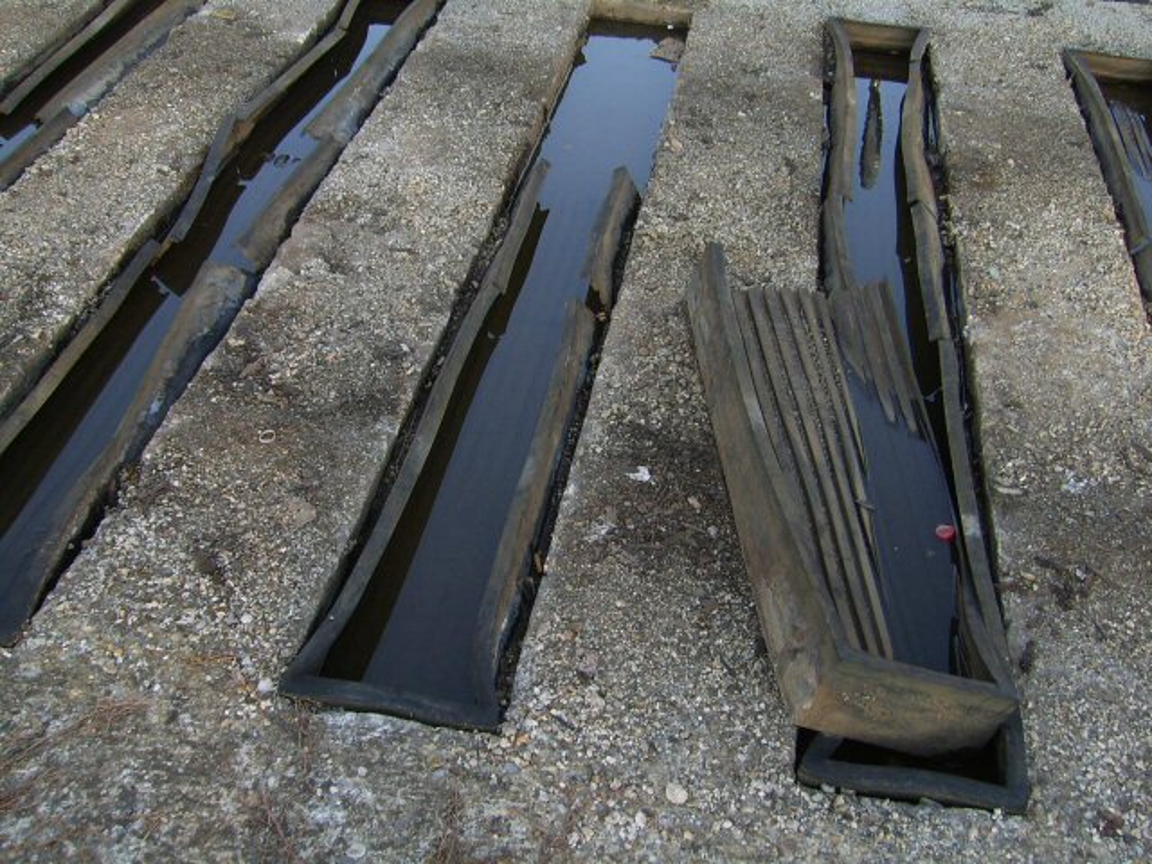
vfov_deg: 37.7
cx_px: 576
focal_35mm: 38
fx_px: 1265
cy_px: 432
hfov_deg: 49.0
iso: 50
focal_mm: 7.8
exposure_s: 1/80
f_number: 4
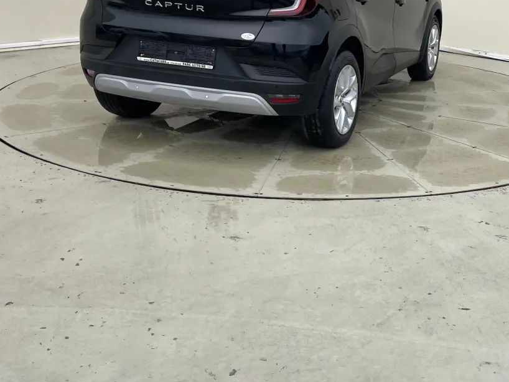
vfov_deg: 32.8
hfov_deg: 41.3
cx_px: 398
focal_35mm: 44
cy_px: 152
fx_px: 647
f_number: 1.6
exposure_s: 1/1821
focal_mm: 5.1
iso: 32
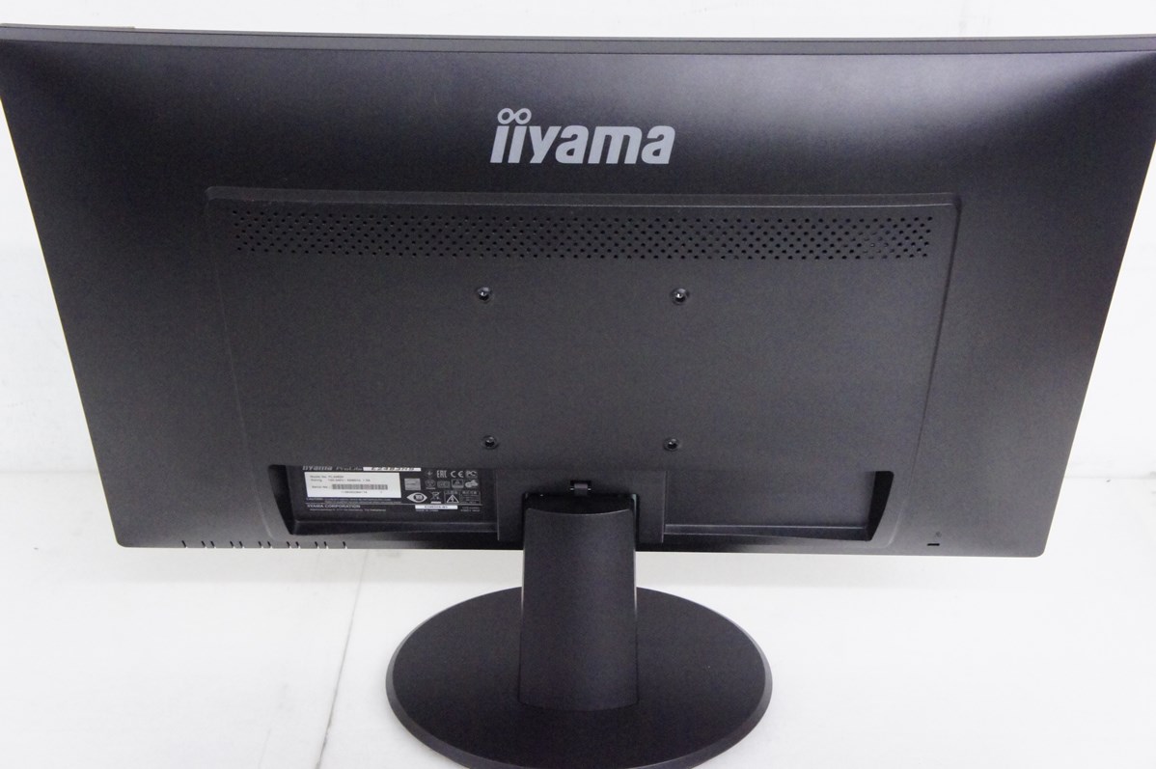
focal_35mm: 46
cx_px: 578
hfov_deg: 42.4
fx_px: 1492
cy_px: 384
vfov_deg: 28.9
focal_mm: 31
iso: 6400
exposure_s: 1/50
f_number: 9
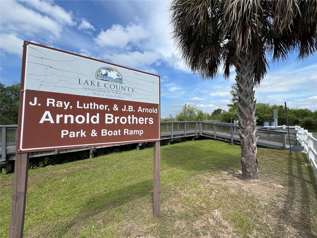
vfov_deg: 89.9
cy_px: 119
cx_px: 158
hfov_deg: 106.2
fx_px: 119
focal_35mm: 13
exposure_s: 1/1672
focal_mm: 1.57
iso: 32
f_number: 1.8
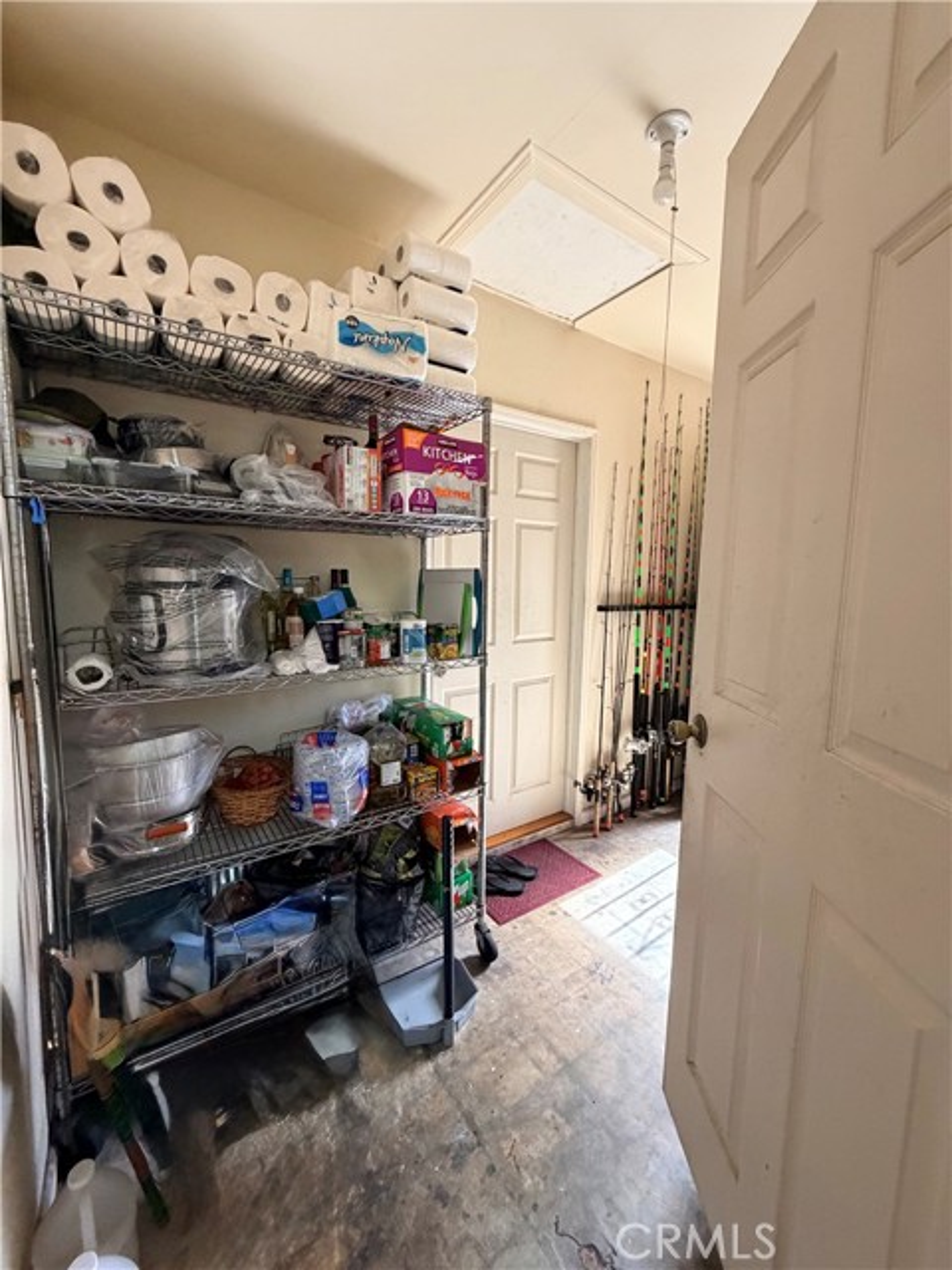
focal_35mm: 14
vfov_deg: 102.1
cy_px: 635
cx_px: 476
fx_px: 513
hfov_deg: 85.7
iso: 400
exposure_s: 1/60
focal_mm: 2.22
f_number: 2.2
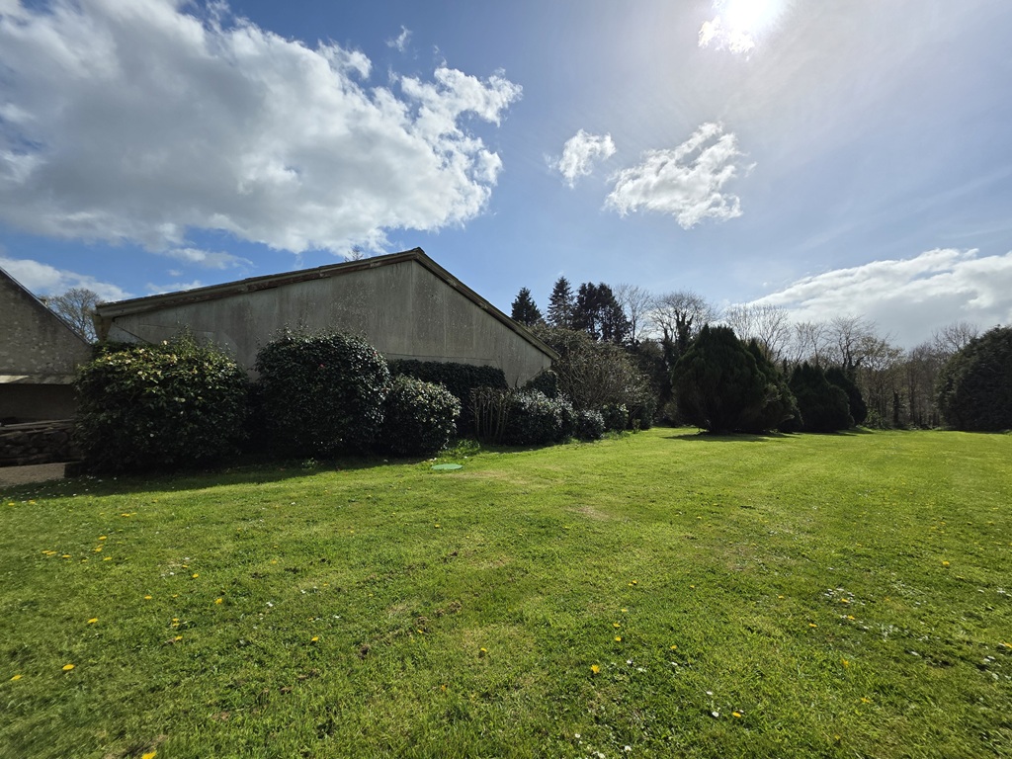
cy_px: 380
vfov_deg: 89.9
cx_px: 506
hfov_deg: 106.2
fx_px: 380
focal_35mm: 13
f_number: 1.9
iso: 40
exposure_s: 1/5271
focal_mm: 2.2
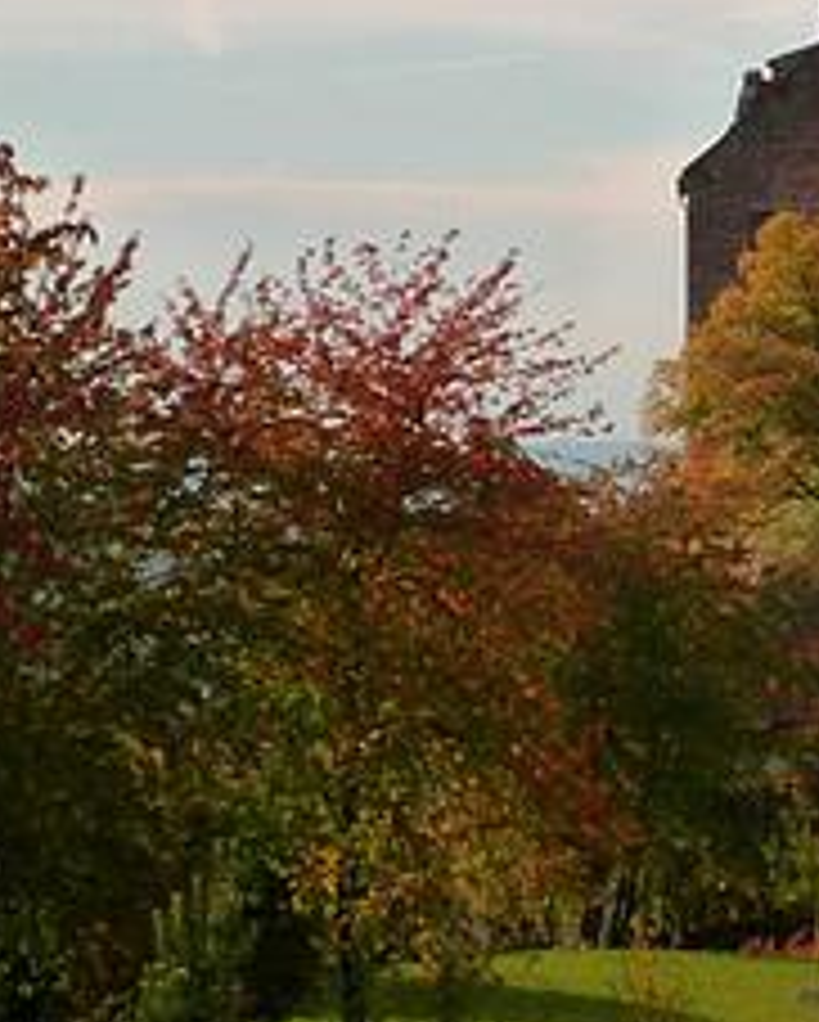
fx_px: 7988
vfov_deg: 7.3
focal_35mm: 264
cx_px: 1267
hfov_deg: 5.8
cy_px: 86
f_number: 5.6
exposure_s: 1/800
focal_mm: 11.3
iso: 160
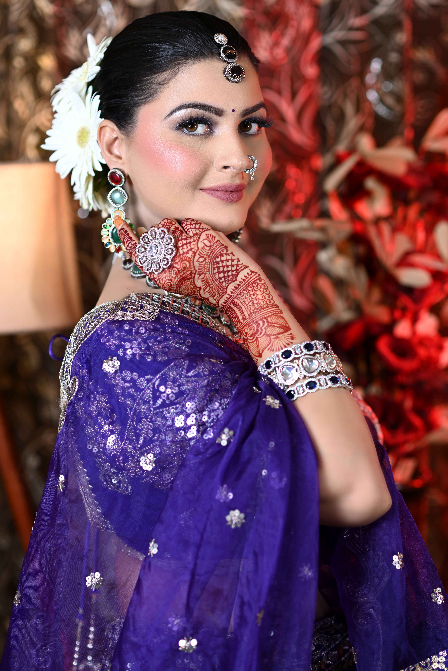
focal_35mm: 85
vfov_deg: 23.9
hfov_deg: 16.1
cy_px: 336
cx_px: 224
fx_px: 1587
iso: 250
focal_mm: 85
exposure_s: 1/200
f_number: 2.5
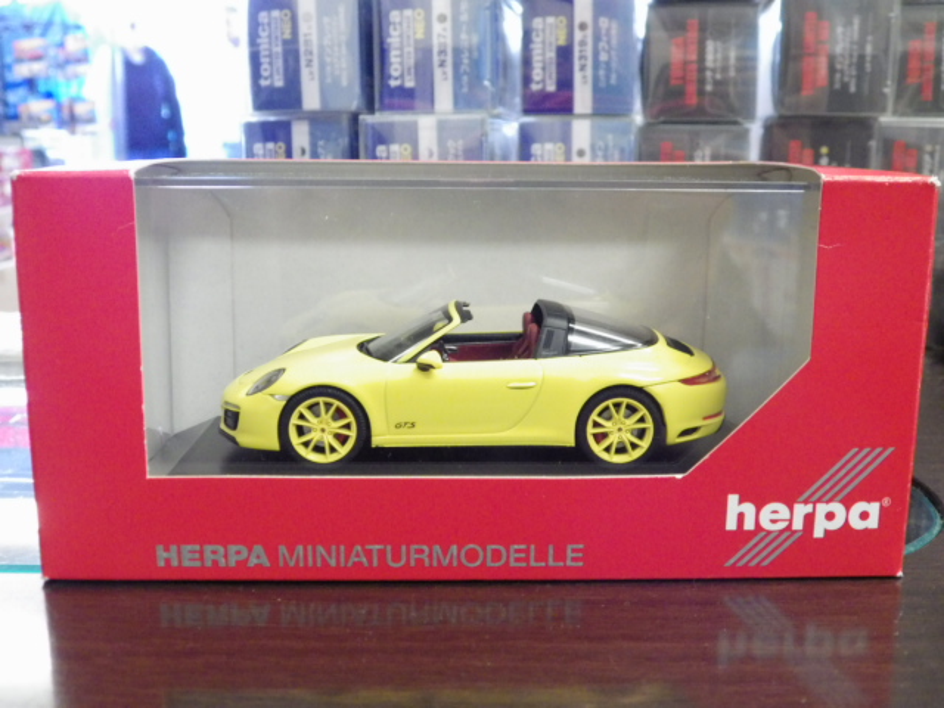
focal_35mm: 41
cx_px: 472
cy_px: 354
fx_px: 1118
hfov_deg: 45.8
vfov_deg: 35.1
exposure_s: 1/30
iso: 800
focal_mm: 7.4
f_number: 3.6
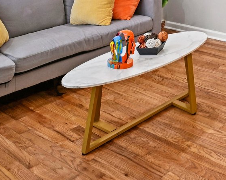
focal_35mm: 48
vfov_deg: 25.1
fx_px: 321
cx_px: 297
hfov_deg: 30.3
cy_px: -79
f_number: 8
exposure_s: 1/15
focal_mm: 14
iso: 140
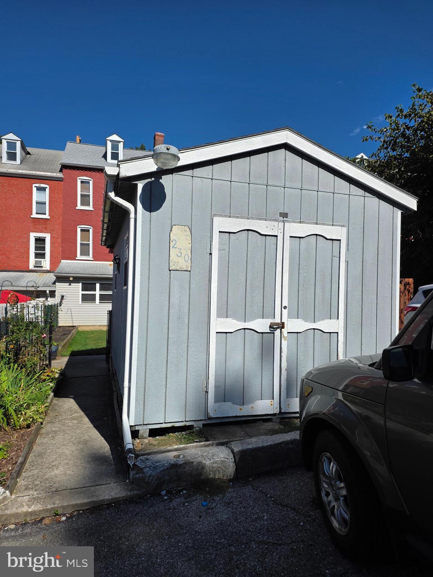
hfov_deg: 58.9
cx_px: 216
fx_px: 384
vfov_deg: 73.9
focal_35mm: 23
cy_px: 288
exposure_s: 1/7944
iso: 64
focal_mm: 6.25
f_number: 1.7
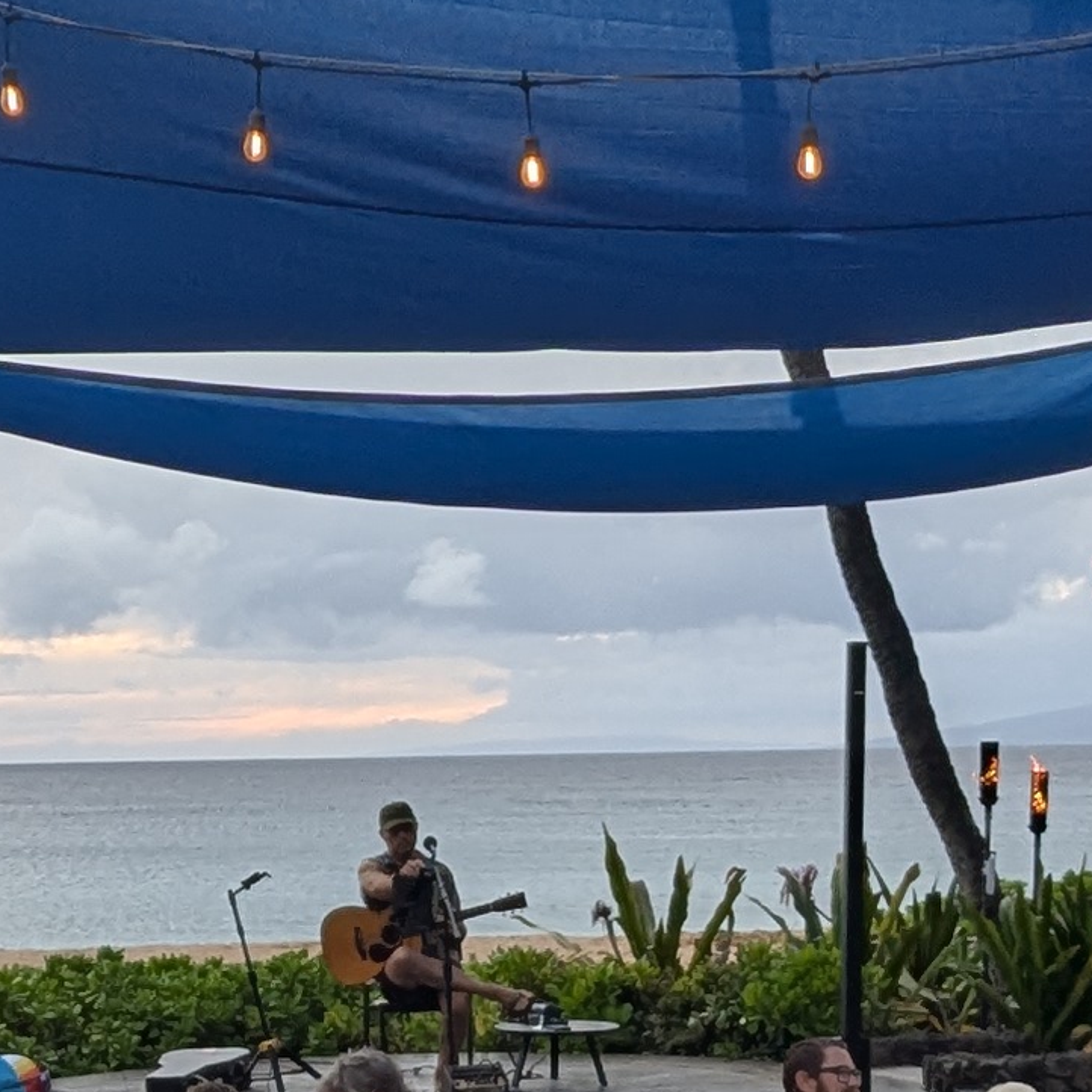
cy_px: 1573
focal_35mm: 79
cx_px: 614
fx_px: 2820
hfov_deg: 21.9
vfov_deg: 19.5
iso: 36
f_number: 2.2
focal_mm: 2.35
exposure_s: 1/120
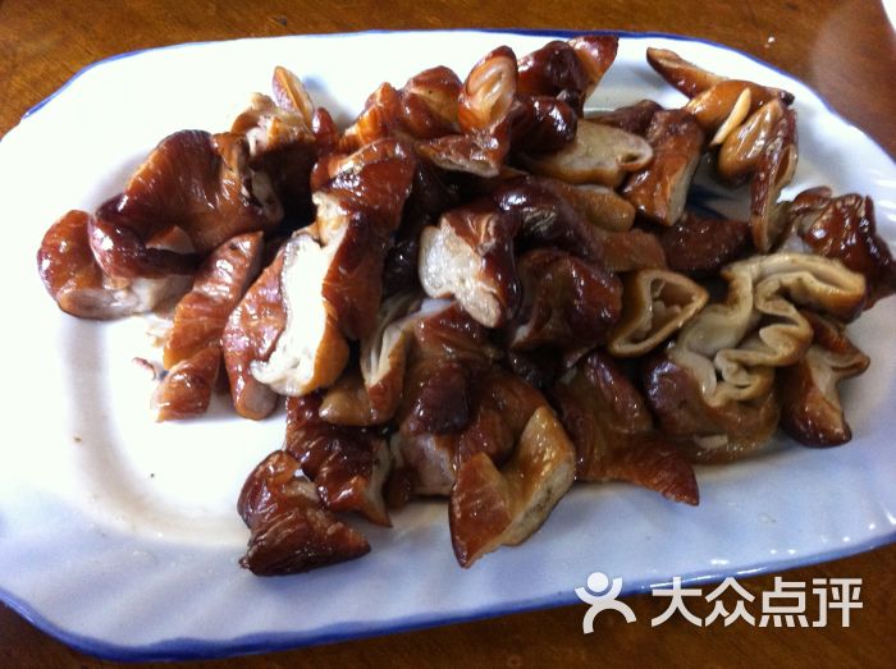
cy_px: 334
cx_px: 448
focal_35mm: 35
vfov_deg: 40.6
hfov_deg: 52.7
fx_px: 905
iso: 400
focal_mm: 3.85
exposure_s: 1/15
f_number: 2.8
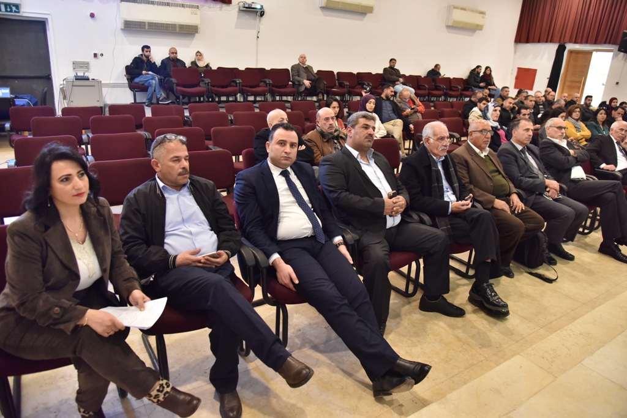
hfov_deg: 73.7
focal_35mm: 24
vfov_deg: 53.1
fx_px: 418
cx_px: 314
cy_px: 209
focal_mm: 24
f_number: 4
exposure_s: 1/50
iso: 2000
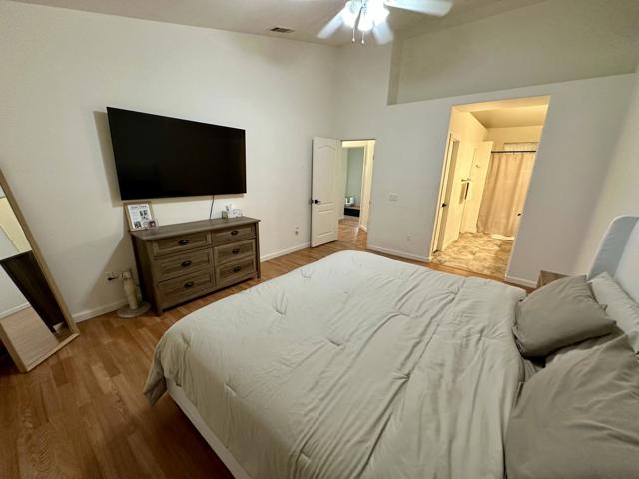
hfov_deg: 102.1
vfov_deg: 85.7
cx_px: 320
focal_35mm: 14
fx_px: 258
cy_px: 240
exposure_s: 1/60
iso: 250
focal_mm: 2.22
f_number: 2.2
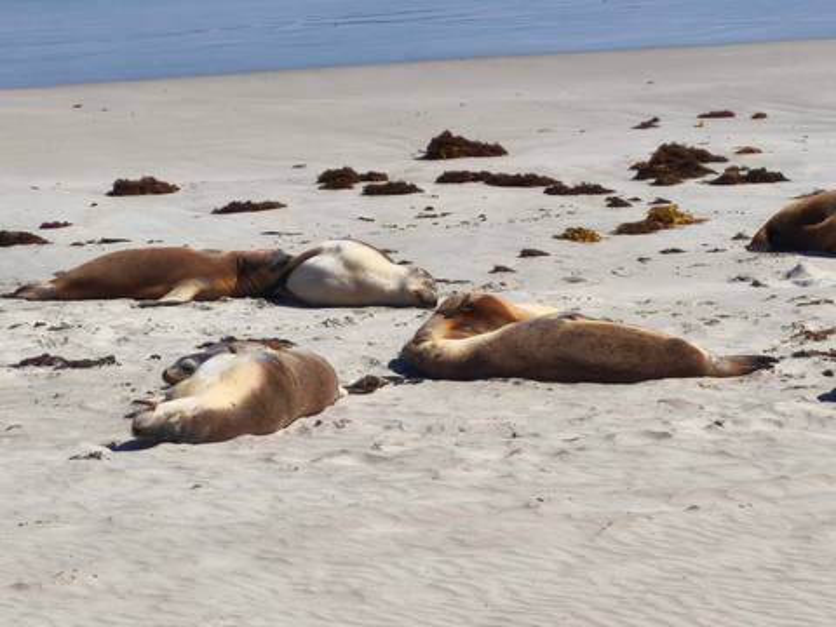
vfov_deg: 6.8
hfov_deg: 9.0
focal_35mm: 219
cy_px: 314
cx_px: 418
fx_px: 5289
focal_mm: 7.1
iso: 50
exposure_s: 1/977
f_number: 1.9
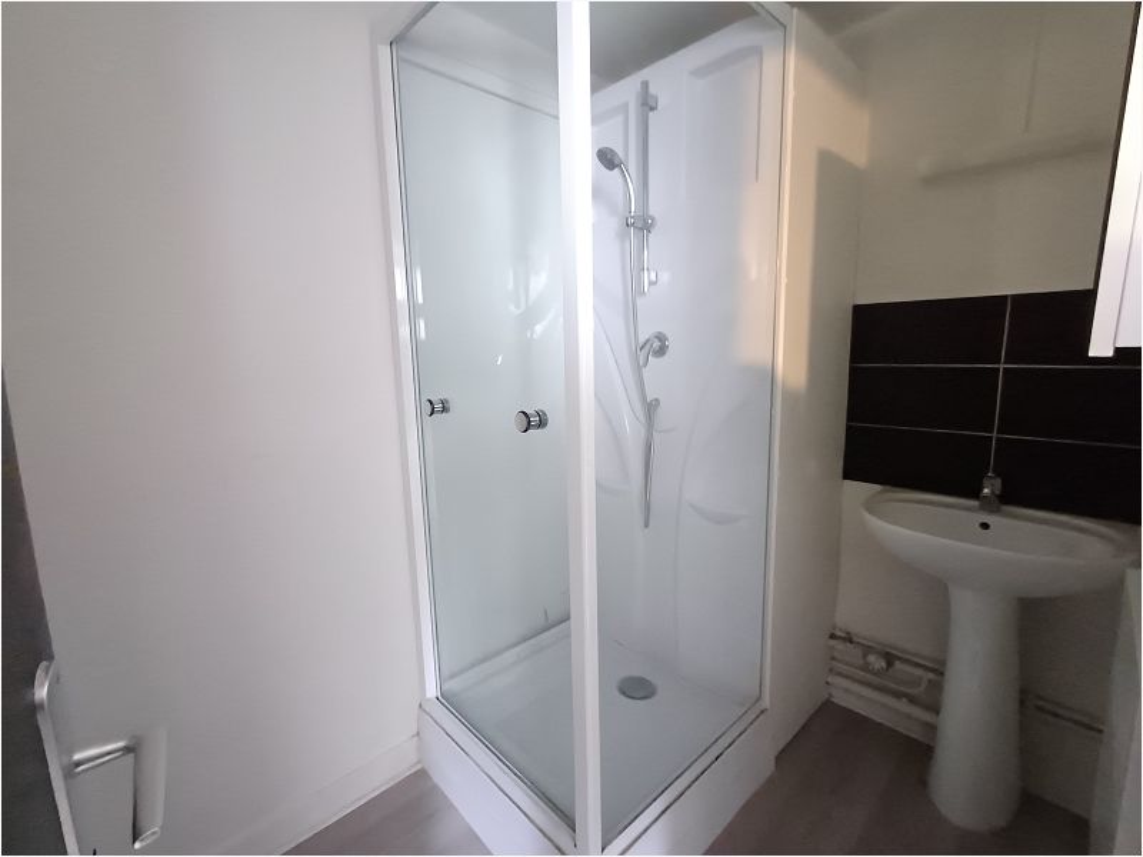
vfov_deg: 78.1
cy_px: 428
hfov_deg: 94.5
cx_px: 572
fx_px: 528
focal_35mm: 16
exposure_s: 1/7
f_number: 2.2
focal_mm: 1.64
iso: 1600
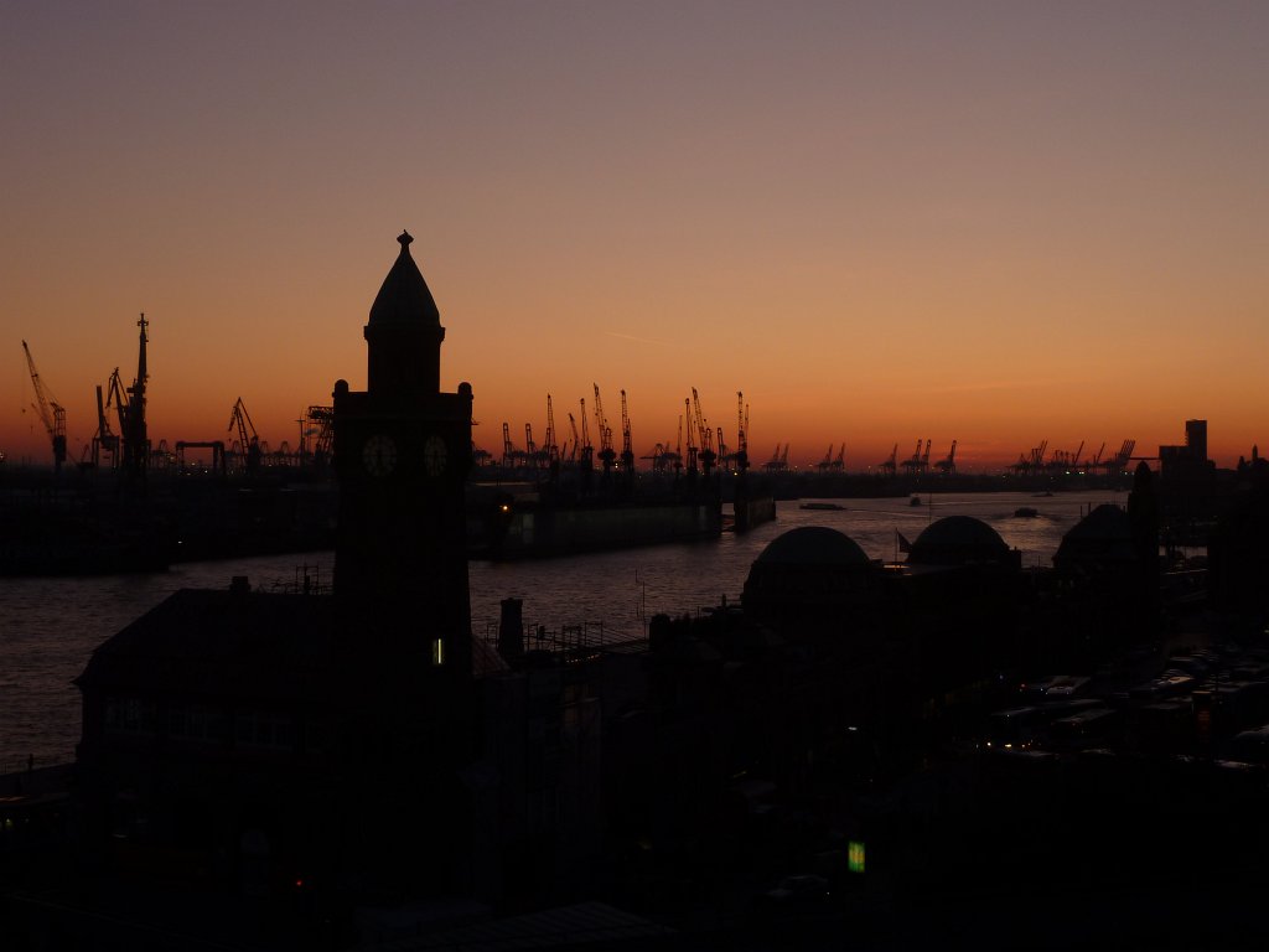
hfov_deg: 36.8
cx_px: 634
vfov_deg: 28.0
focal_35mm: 52
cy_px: 476
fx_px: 1906
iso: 80
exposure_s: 1/60
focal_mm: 8.5
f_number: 3.8
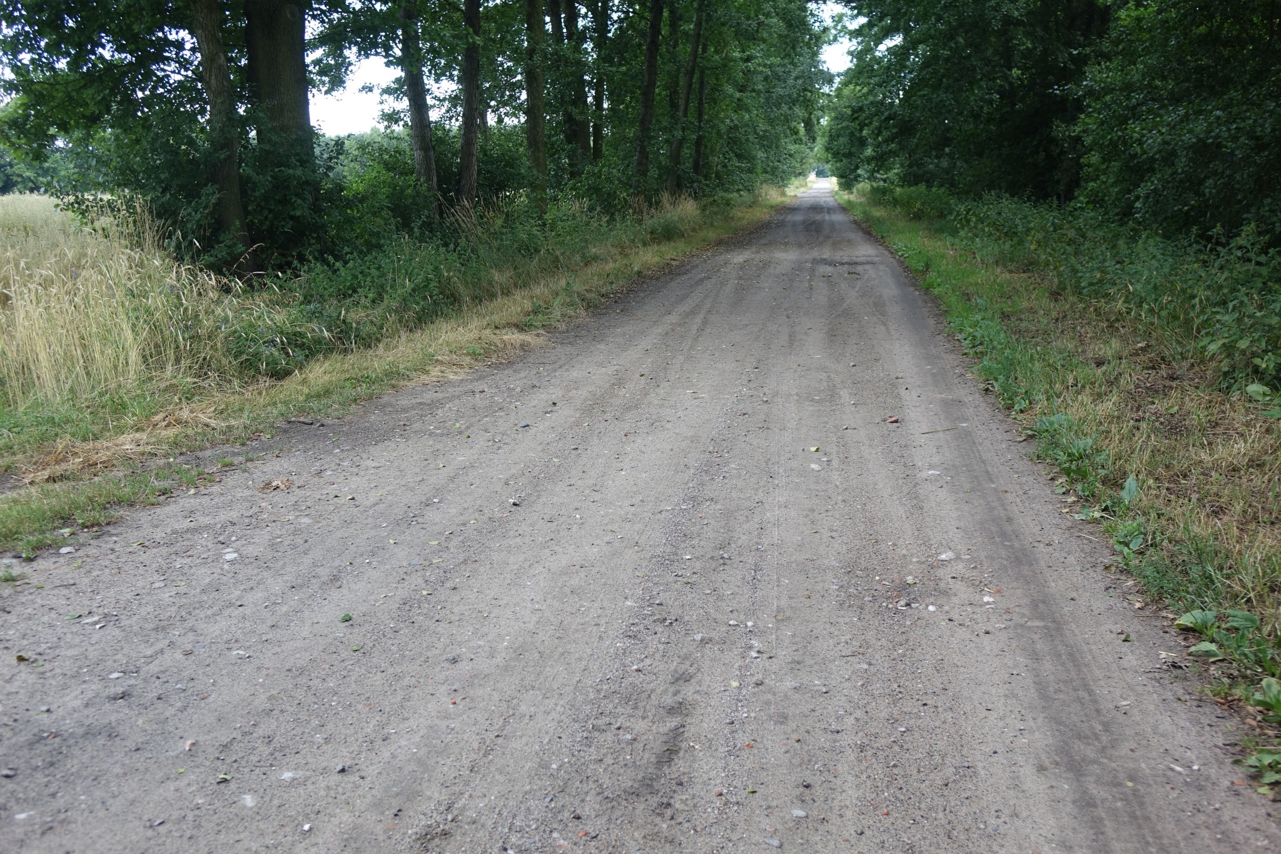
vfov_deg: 40.0
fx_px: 1174
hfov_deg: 57.2
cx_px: 640
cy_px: 427
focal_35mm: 33
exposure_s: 1/160
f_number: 2.8
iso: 125
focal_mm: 12.03
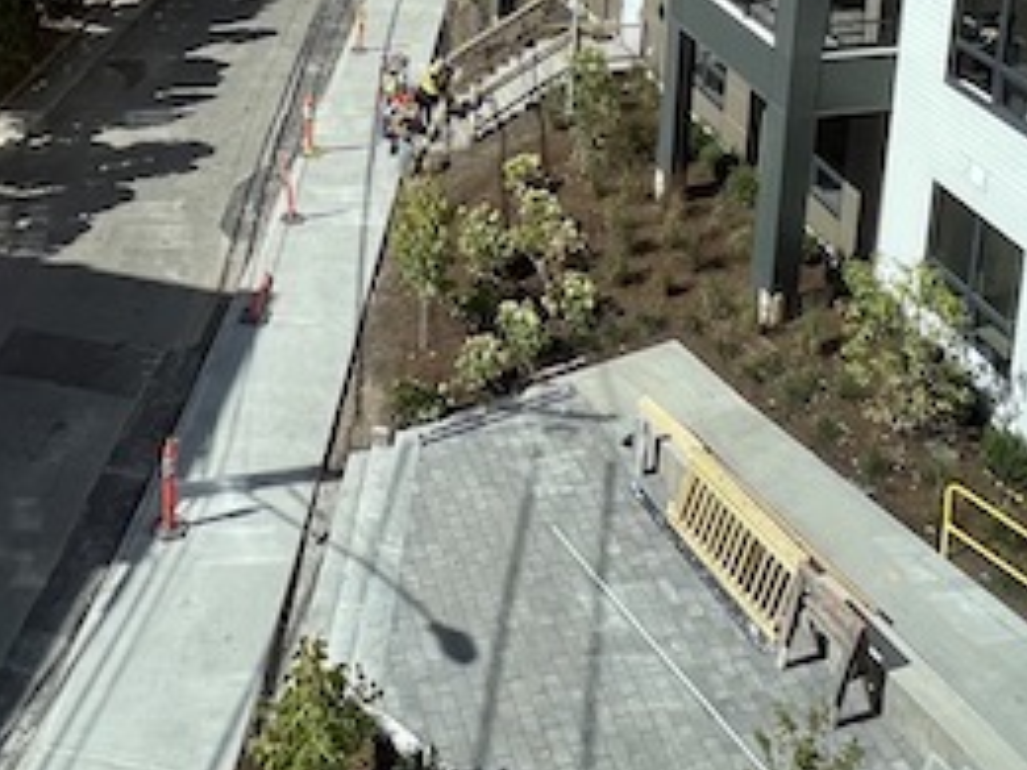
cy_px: -245
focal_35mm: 40
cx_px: 367
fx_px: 1187
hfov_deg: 46.3
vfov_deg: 28.9
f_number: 1.8
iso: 32
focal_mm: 1.57
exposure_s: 1/1325
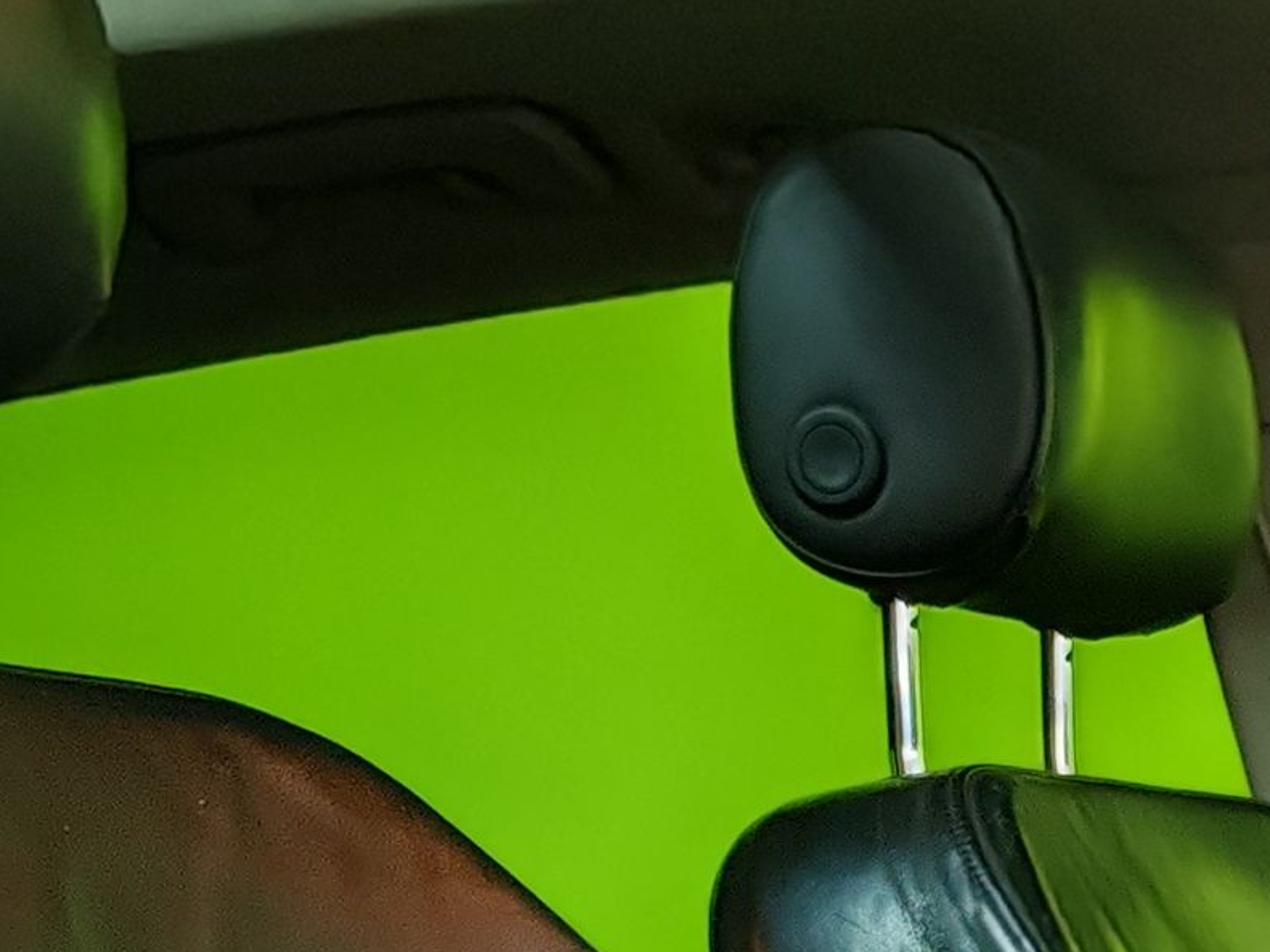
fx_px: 3925
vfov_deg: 11.9
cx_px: 2155
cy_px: 2076
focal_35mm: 107
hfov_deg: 16.1
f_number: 2
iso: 320
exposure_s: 1/33
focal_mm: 1.82
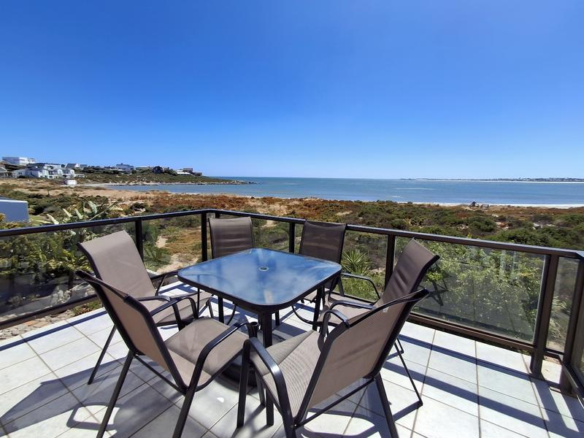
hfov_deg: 94.5
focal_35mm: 16
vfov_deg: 78.1
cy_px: 219
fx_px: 270
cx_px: 292
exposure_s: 1/2105
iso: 40
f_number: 2.2
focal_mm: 1.64
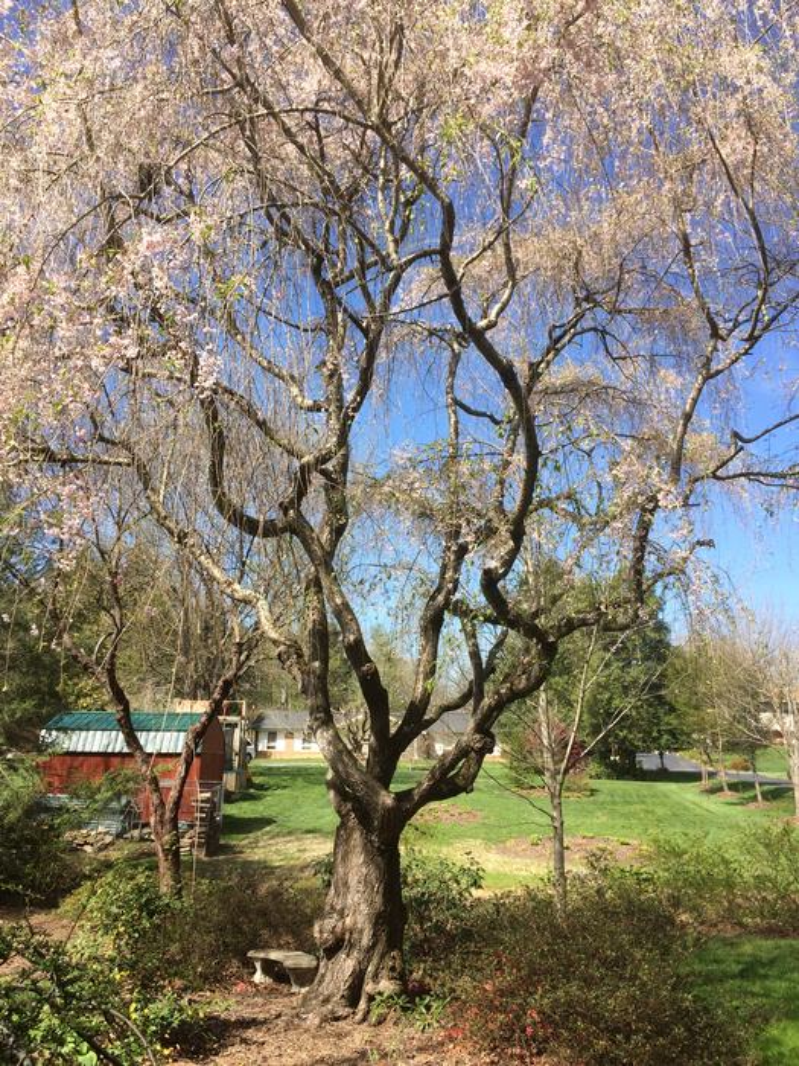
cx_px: 400
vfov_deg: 61.7
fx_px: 892
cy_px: 533
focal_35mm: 29
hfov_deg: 48.2
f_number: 2.2
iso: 32
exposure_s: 1/1080
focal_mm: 4.15
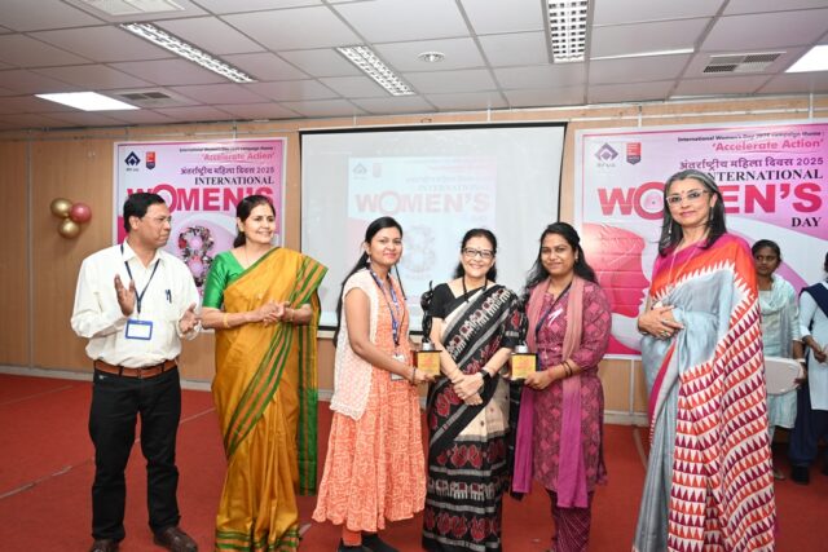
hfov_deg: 66.4
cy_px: 276
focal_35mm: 28
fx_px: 633
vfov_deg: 47.2
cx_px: 414
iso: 640
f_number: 4.2
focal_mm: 27.5
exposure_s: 1/60
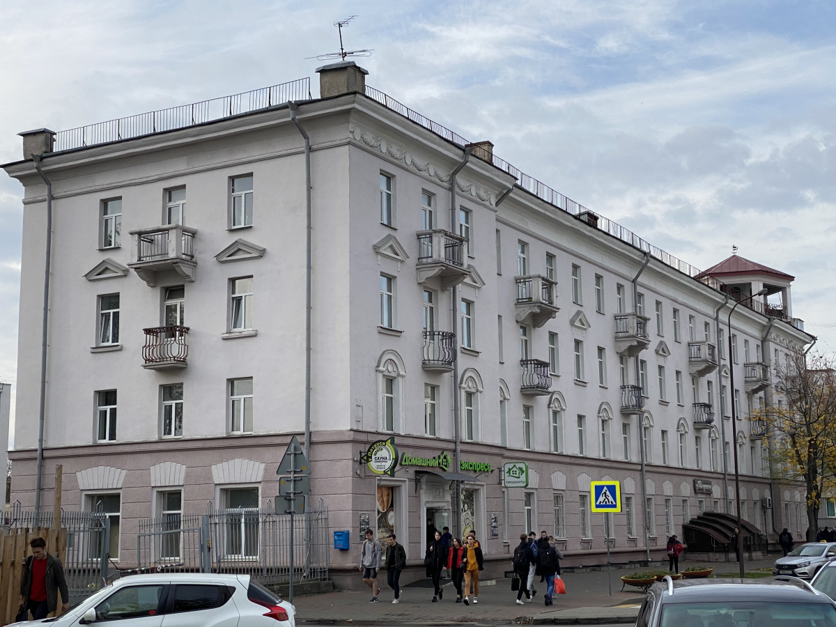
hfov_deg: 36.8
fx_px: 1256
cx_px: 418
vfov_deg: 28.0
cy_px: 314
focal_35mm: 52
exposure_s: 1/1043
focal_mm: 6
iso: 20
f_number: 2
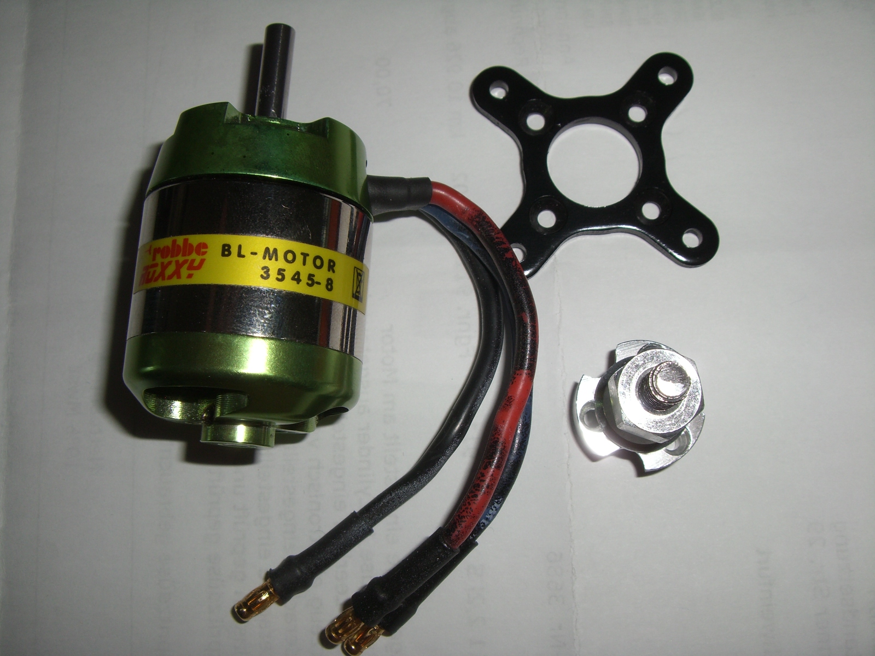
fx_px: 961
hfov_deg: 49.0
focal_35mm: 38
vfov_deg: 37.7
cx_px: 438
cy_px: 328
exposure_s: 1/30
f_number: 4.3
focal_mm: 6.2
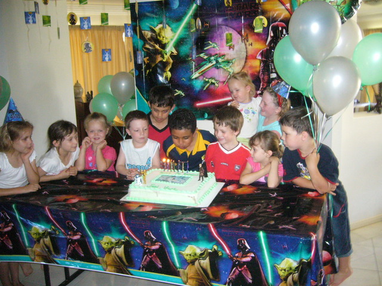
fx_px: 386
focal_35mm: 35
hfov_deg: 52.6
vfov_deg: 40.7
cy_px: 143
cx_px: 191
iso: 320
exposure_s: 1/30
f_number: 2.8
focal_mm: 5.8
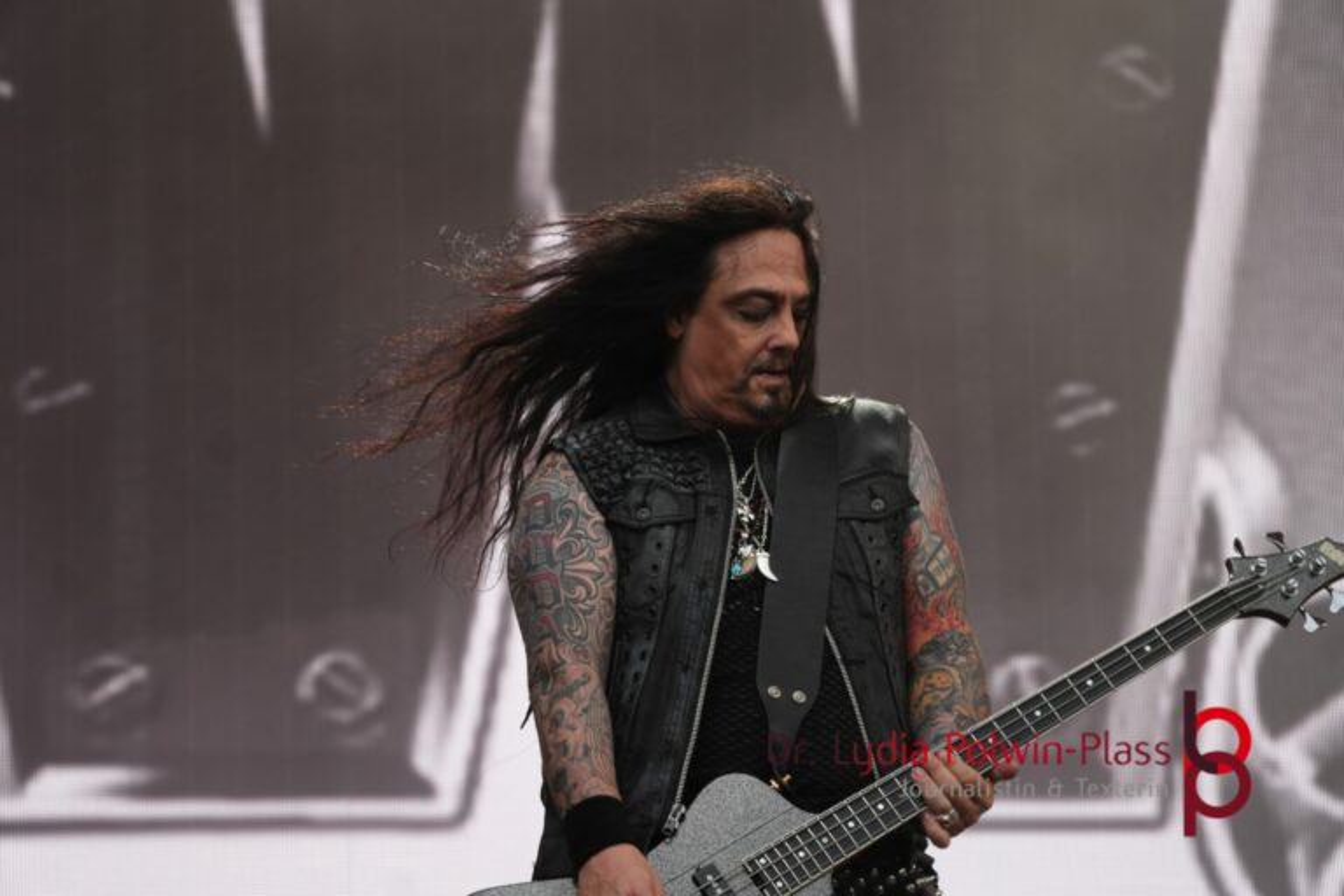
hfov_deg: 10.9
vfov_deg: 7.3
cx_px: 672
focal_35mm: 189
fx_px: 7055
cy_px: 448
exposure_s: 1/200
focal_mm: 126
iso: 200
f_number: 5.6
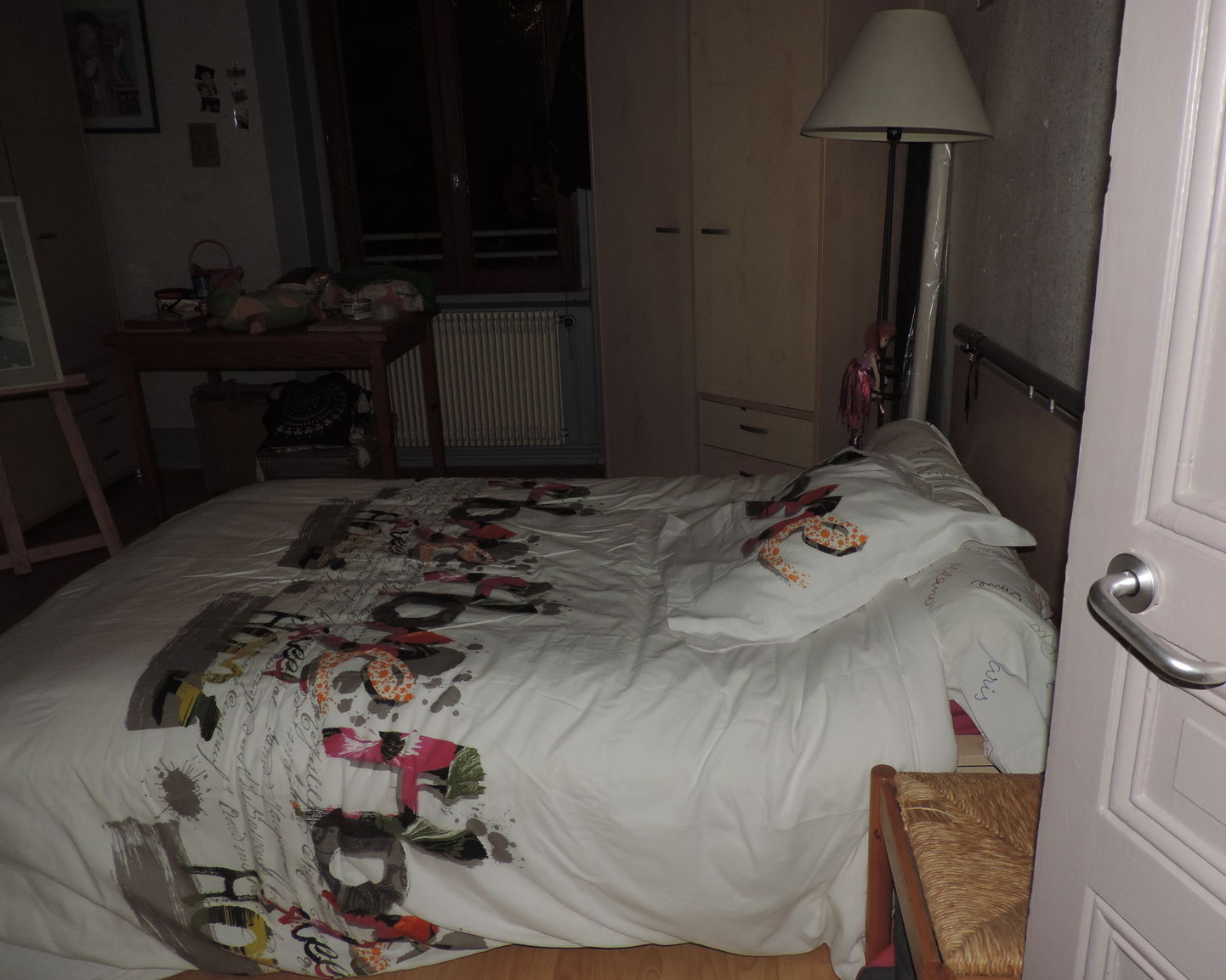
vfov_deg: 54.9
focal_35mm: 26
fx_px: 943
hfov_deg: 65.9
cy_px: 487
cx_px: 661
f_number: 3
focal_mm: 4.3
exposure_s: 1/30
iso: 200
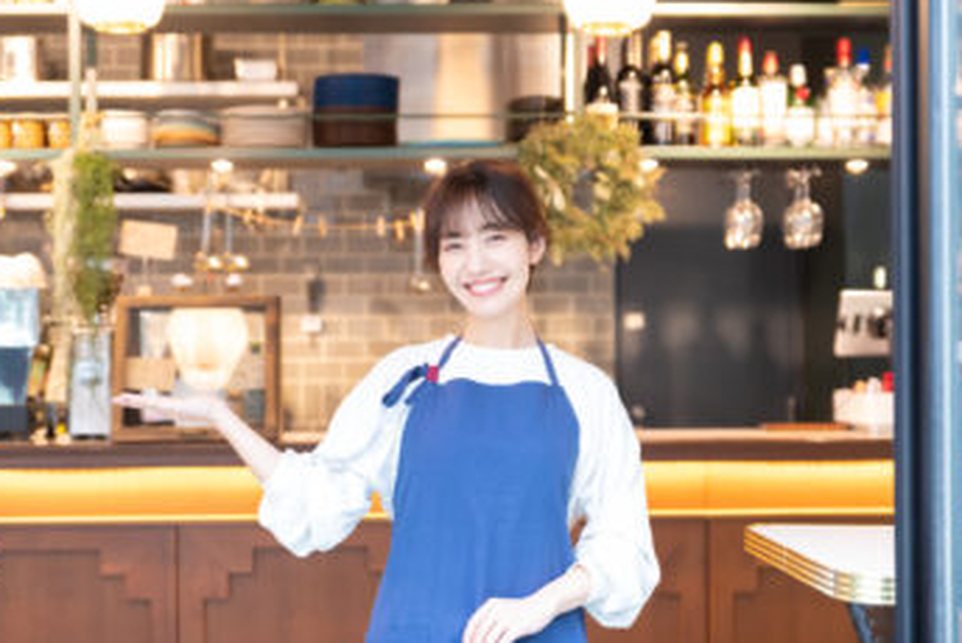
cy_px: 345
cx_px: 425
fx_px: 1792
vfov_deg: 20.3
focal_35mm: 67
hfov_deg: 30.0
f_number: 2.8
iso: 1000
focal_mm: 56
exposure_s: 1/80
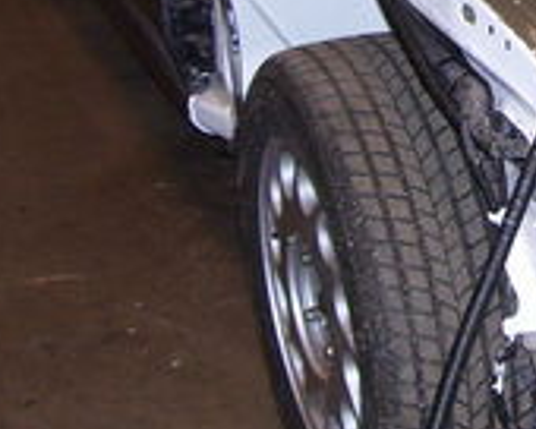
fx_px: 2157
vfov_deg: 11.1
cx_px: 706
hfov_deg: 13.6
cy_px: -126
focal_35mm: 136
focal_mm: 6
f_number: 2.7
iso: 125
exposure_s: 1/60
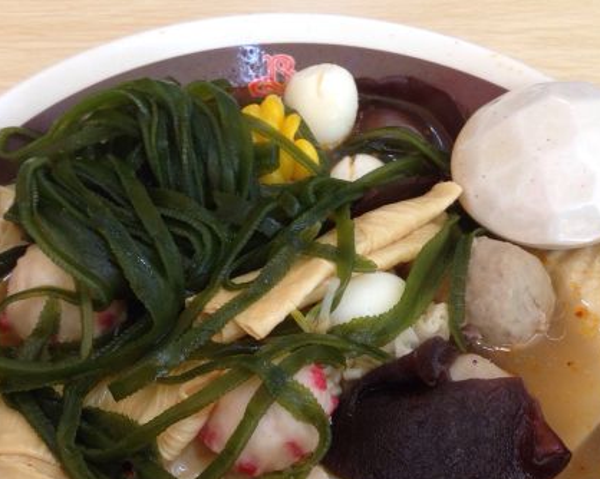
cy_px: 366
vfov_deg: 27.6
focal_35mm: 54
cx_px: 291
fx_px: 958
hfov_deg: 34.8
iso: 50
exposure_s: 1/20
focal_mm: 4.12
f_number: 2.4
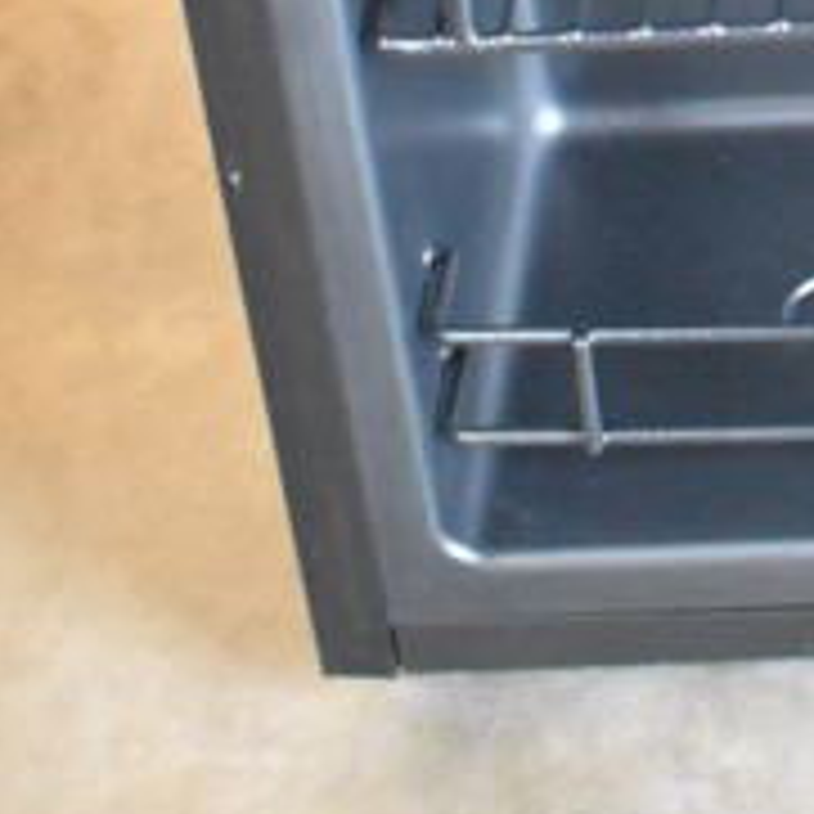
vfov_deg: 12.0
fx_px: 3432
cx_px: 1219
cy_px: -843
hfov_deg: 12.8
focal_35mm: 129
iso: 9000
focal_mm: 20
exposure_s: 1/125
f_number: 3.5
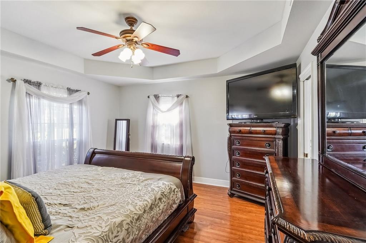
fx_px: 173
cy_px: 122
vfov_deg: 70.3
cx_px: 183
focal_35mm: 17
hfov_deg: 93.3
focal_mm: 17
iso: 800
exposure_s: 1/5
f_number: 11
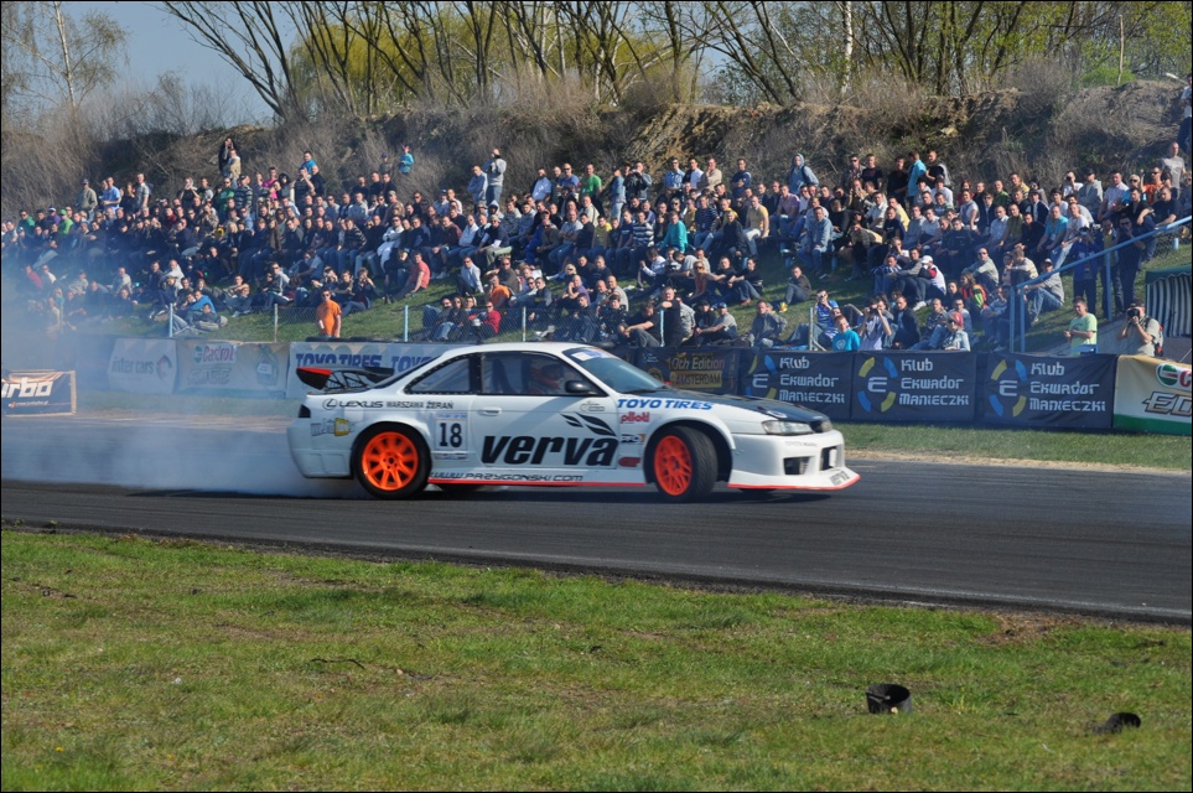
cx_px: 596
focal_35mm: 129
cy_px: 396
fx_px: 4270
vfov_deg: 10.6
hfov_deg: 15.9
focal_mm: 86
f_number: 9
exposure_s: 1/640
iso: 200
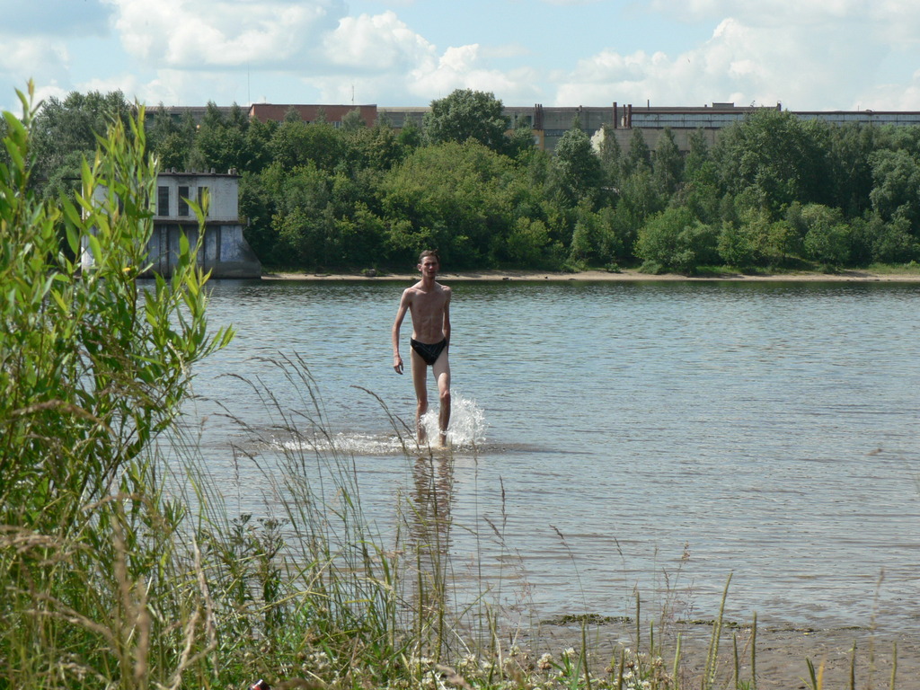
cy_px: 345
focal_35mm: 109
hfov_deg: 18.0
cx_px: 460
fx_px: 2897
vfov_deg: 13.6
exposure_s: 1/400
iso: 80
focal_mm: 18.2
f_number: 5.6
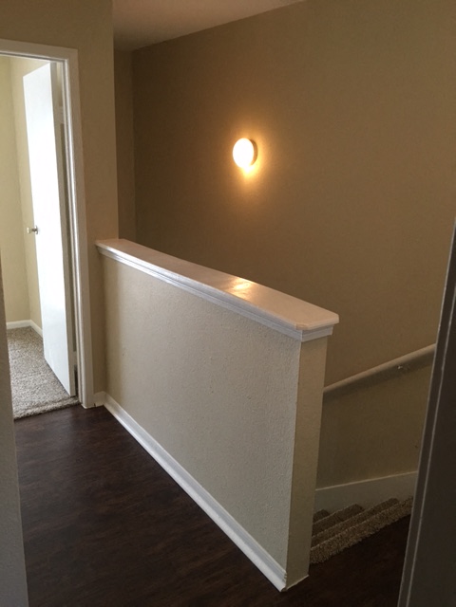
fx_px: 509
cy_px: 304
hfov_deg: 48.2
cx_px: 228
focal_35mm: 29
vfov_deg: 61.7
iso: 125
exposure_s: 1/30
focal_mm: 4.15
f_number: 2.2
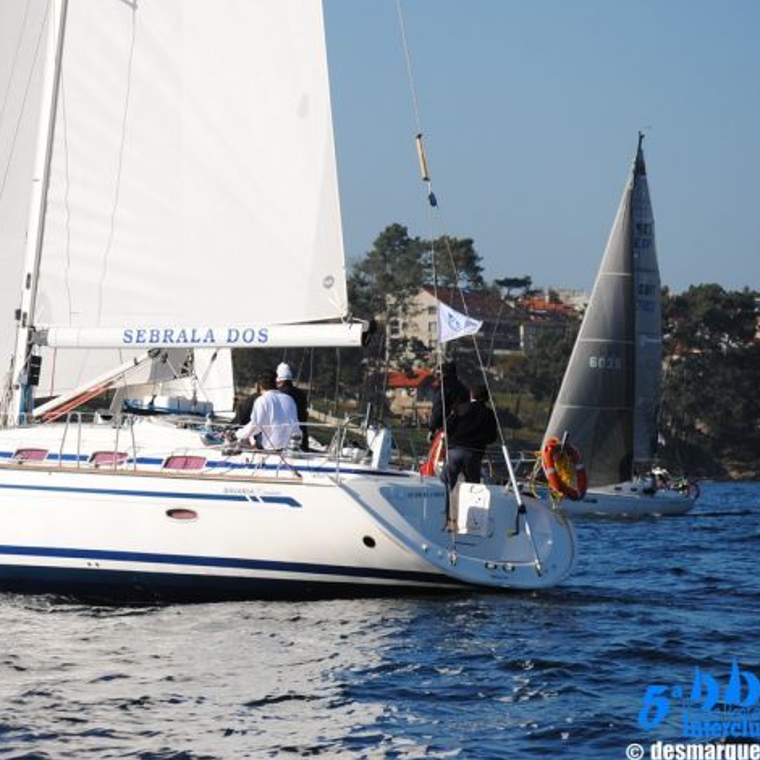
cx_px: 173
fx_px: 4645
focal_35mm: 187
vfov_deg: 9.4
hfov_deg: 9.3
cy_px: 342
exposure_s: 1/640
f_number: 6.3
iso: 100
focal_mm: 86
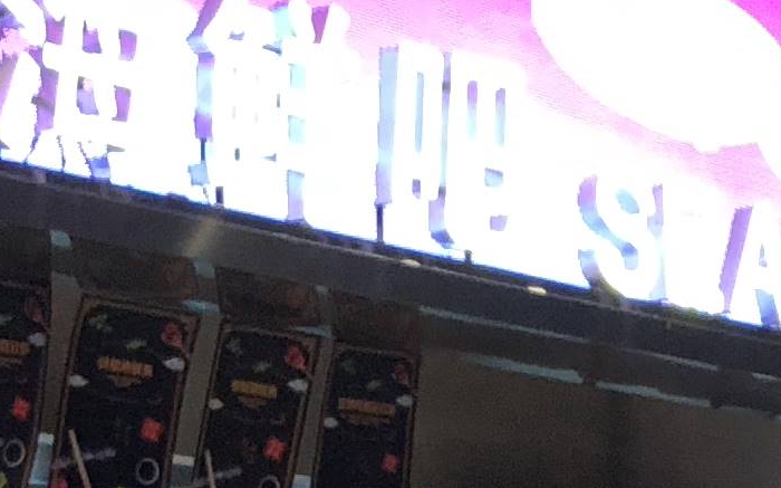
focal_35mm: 171
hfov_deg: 12.2
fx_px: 3639
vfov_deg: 7.3
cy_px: 1062
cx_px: 484
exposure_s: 1/30
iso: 32
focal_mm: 4
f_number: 1.8
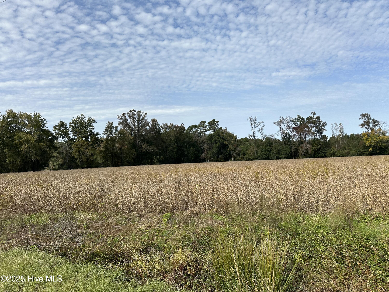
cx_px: 194
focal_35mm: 24
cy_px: 146
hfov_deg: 71.6
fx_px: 270
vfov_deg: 56.8
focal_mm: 6.86
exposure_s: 1/5525
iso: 80
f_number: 1.78
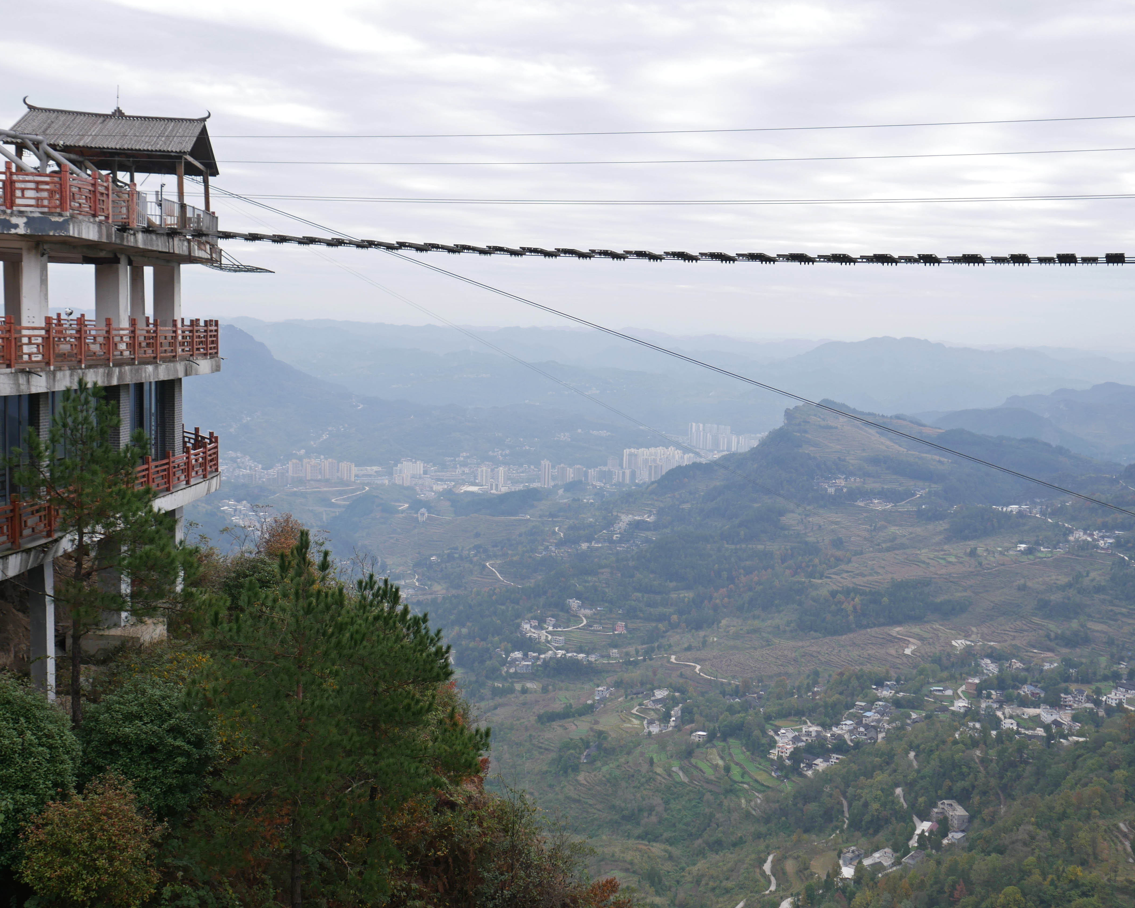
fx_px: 1209
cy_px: 449
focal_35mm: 36
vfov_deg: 41.2
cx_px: 614
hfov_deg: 50.2
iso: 200
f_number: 6.3
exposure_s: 1/250
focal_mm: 17
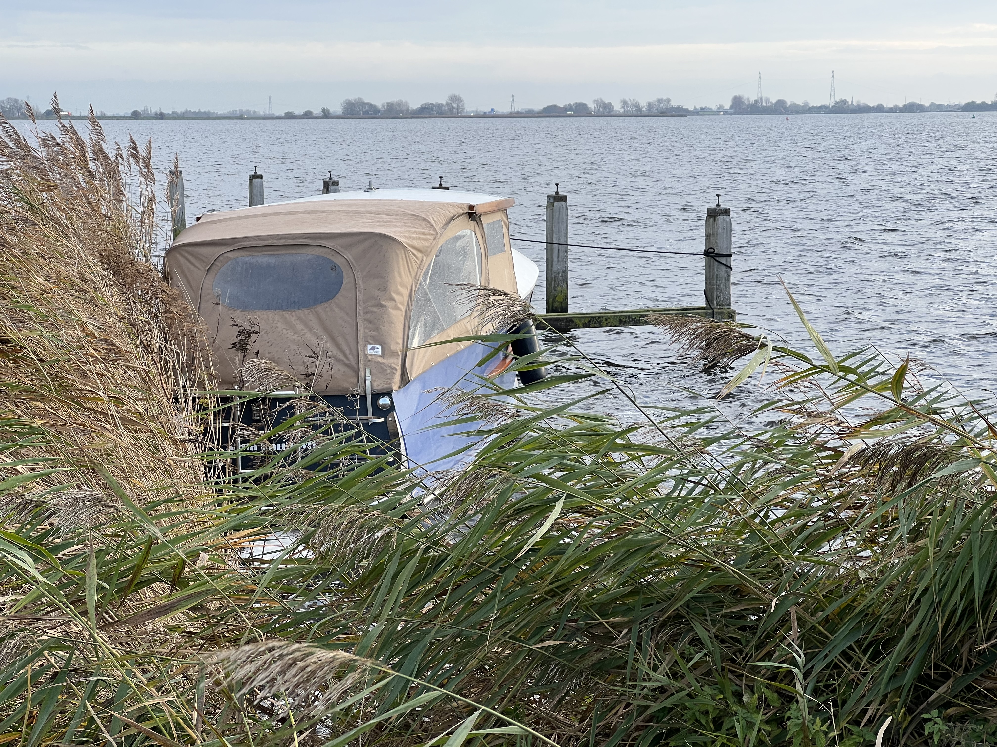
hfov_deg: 25.3
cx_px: 498
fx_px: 2218
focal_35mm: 77
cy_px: 374
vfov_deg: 19.1
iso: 32
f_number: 2.8
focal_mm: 9
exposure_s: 1/207
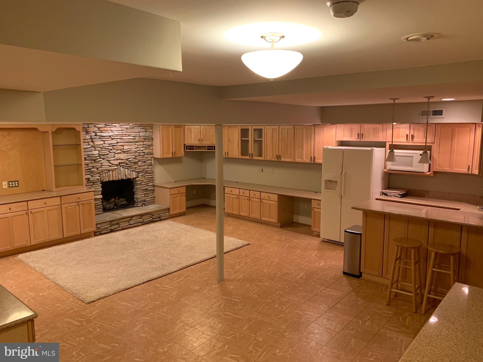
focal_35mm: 26
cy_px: 181
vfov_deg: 53.1
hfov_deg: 67.3
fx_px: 363
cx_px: 242
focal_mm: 4.25
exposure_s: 1/60
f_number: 1.8
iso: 320
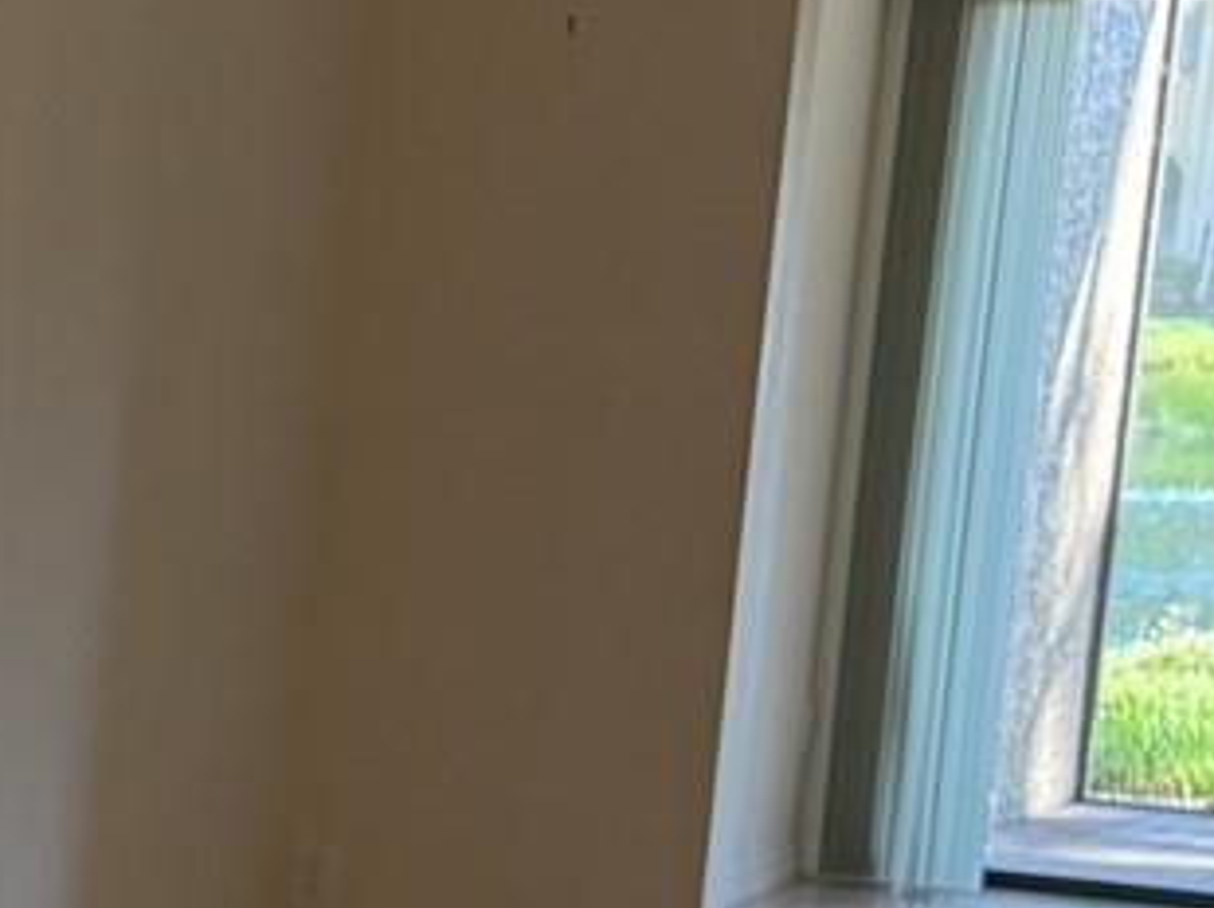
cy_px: 939
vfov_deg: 11.8
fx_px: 4345
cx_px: -1343
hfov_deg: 13.3
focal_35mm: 124
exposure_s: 1/133
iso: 200
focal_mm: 6.76
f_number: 1.78
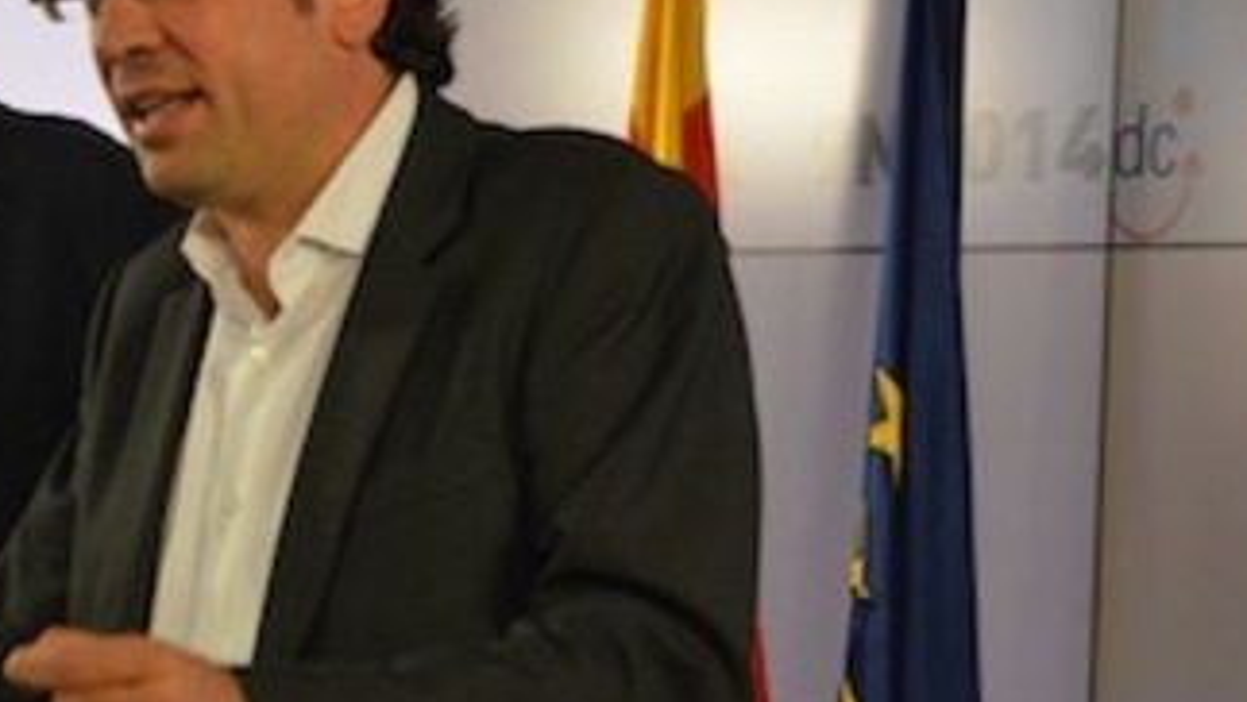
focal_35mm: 134
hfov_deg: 15.8
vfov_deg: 9.1
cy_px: 295
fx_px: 4433
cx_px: 108
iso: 400
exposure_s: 1/60
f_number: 5
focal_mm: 38
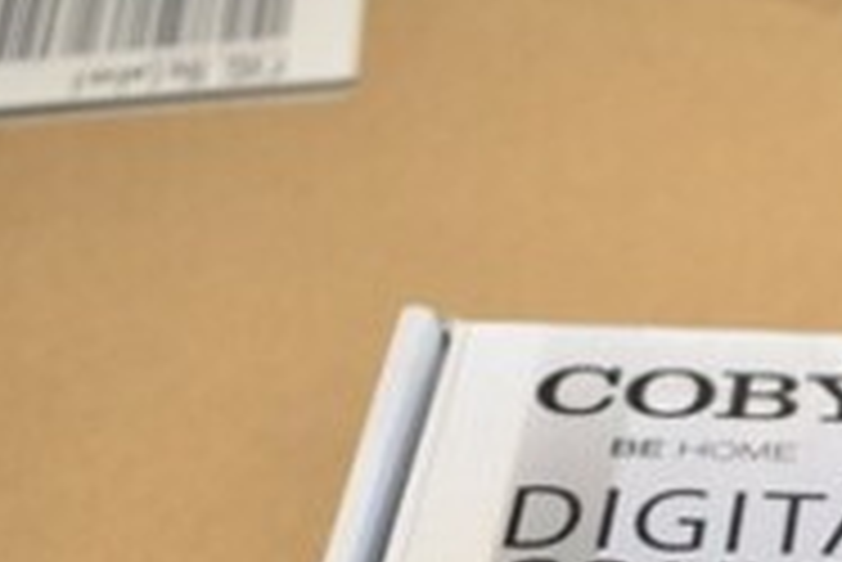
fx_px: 2636
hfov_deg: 17.0
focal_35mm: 113
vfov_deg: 11.6
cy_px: 877
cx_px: 1130
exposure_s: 1/125
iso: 1600
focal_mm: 23
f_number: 3.8
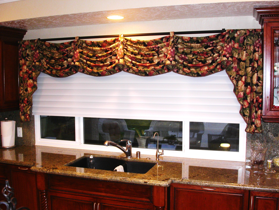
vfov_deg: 37.7
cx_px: 140
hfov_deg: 49.0
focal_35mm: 38
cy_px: 105
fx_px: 306
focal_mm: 7.8
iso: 100
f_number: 2.8
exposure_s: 1/30
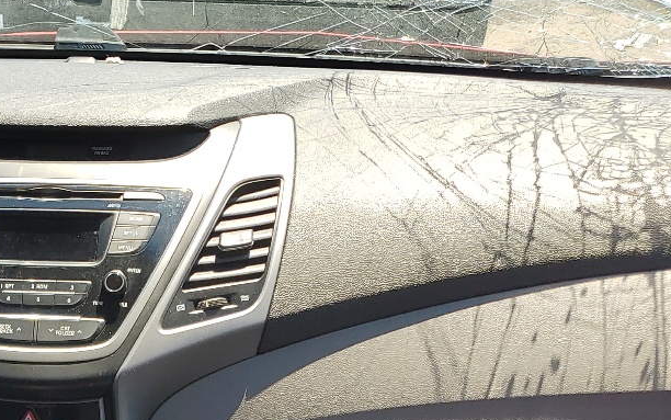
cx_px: -11
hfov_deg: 26.9
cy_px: 628
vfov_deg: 16.5
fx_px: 1317
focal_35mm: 72
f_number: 1.5
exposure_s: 1/526
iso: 50
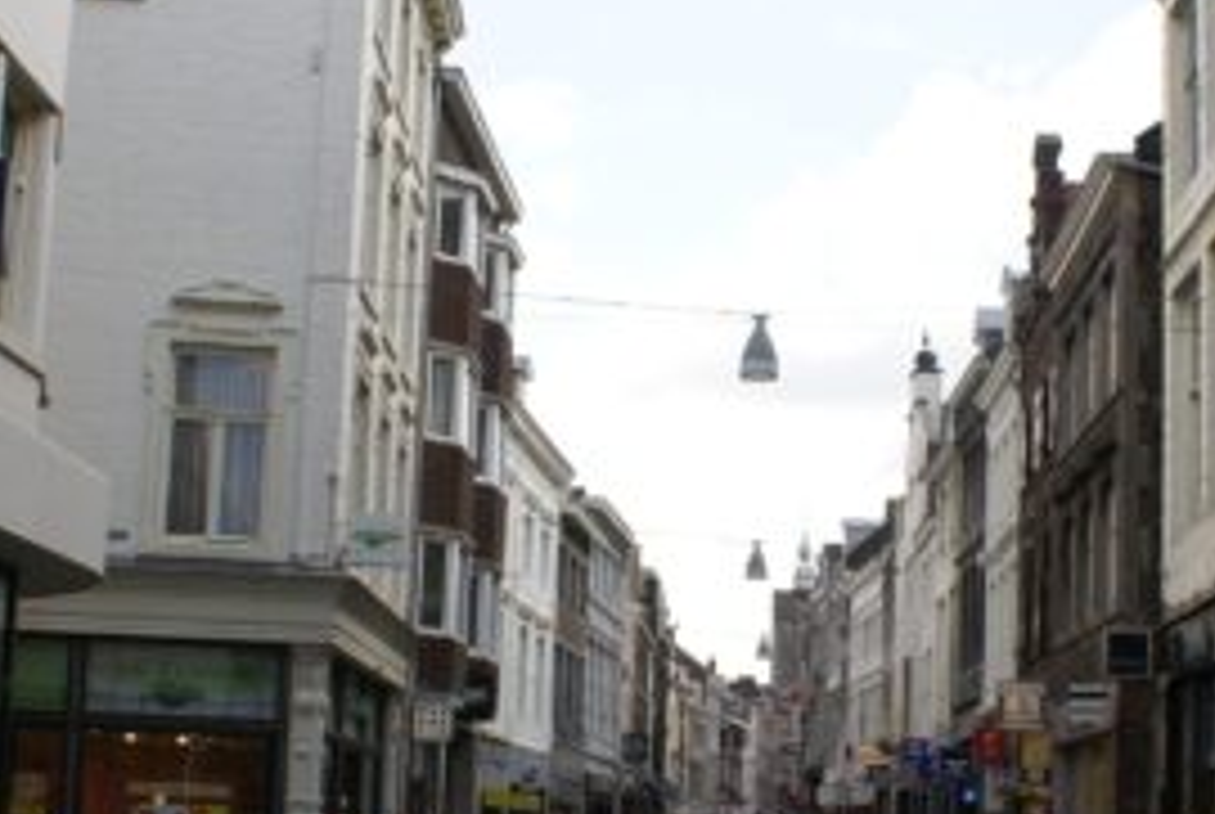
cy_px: 558
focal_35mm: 60
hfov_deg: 33.3
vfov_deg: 22.6
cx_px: 698
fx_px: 2028
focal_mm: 18
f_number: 10
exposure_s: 1/80
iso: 100
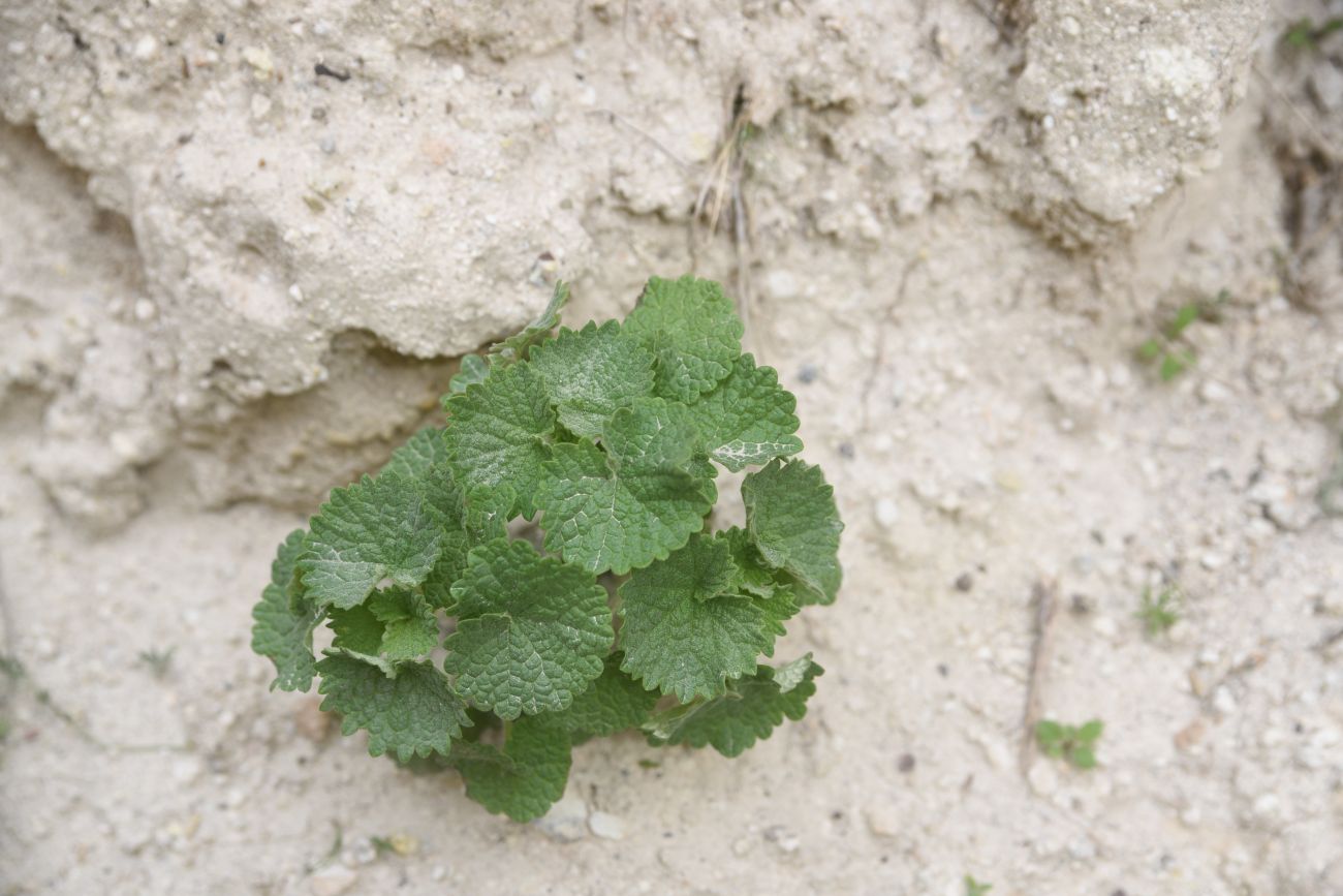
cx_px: 672
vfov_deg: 24.2
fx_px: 2089
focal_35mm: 56
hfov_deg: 35.6
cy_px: 448
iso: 200
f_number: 5
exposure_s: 1/250
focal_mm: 56
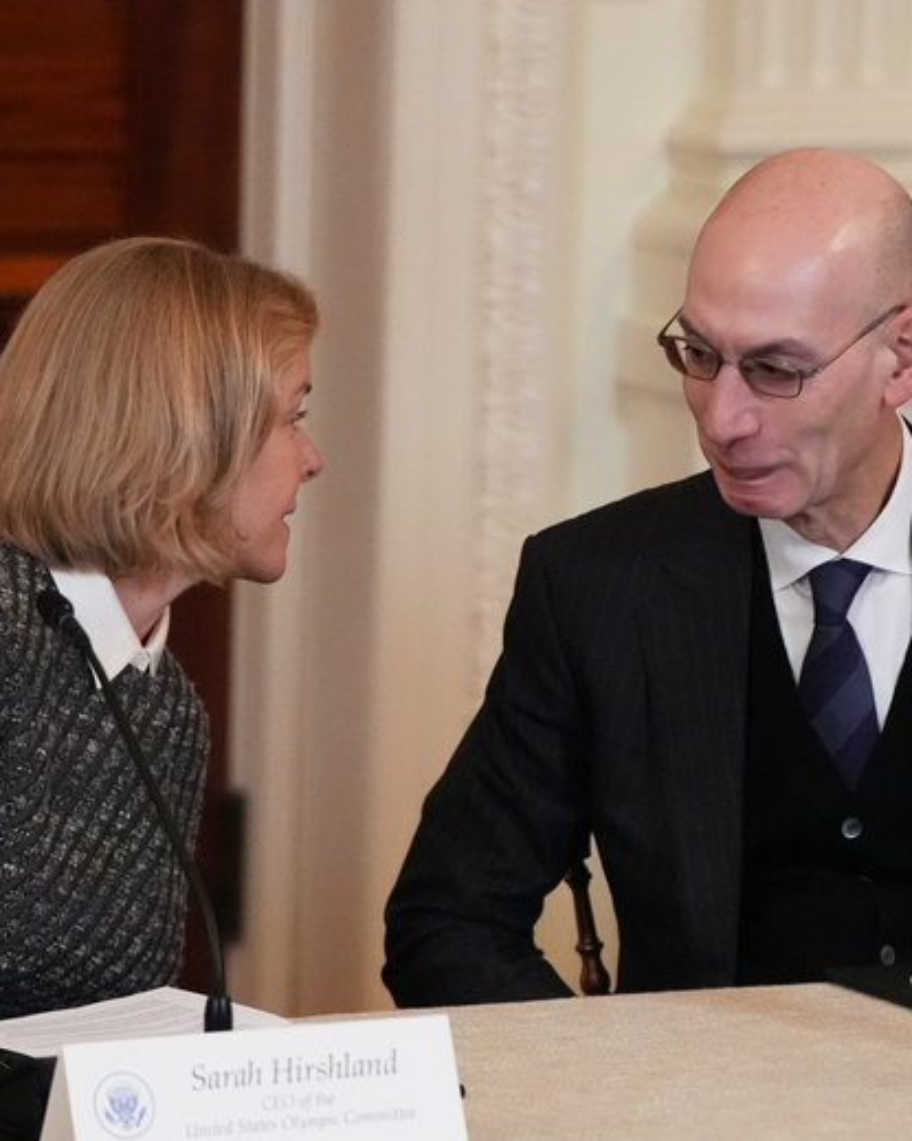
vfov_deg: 5.3
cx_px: 560
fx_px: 12251
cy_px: 718
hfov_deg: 4.3
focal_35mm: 363
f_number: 2.8
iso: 5000
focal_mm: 131
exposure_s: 1/400
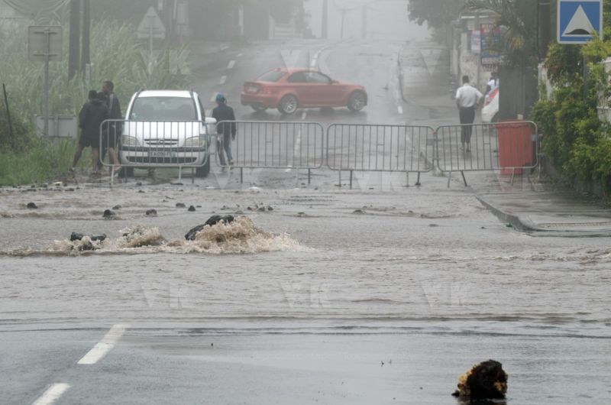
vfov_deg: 6.5
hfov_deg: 9.8
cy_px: 202
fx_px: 3557
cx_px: 306
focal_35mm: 210
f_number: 8
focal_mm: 140
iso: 500
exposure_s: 1/400
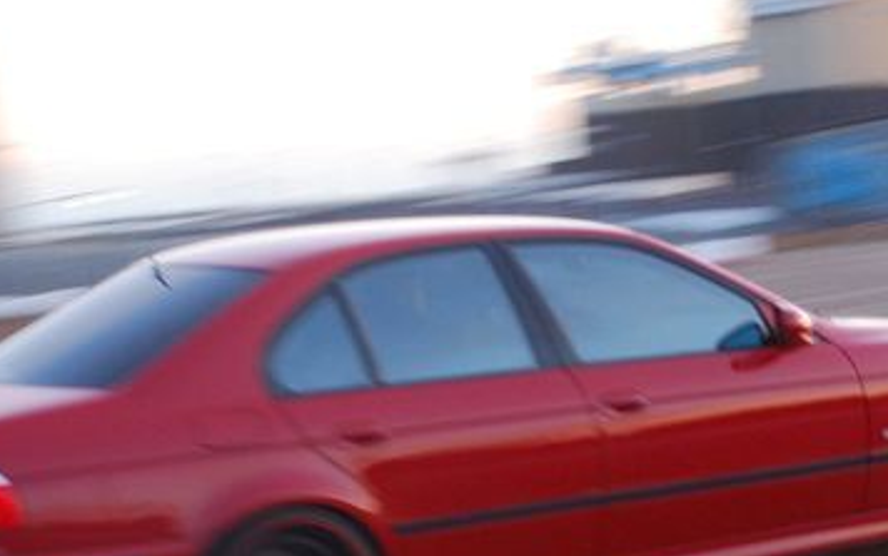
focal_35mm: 77
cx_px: 412
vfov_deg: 16.7
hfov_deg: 26.8
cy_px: 519
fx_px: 1865
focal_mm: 28
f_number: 4.5
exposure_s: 1/30
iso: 450
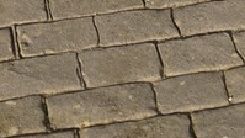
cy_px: -450
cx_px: 217
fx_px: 1046
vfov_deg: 6.1
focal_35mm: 161
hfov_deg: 13.3
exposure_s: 1/521
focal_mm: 6.3
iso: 12
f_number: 1.7
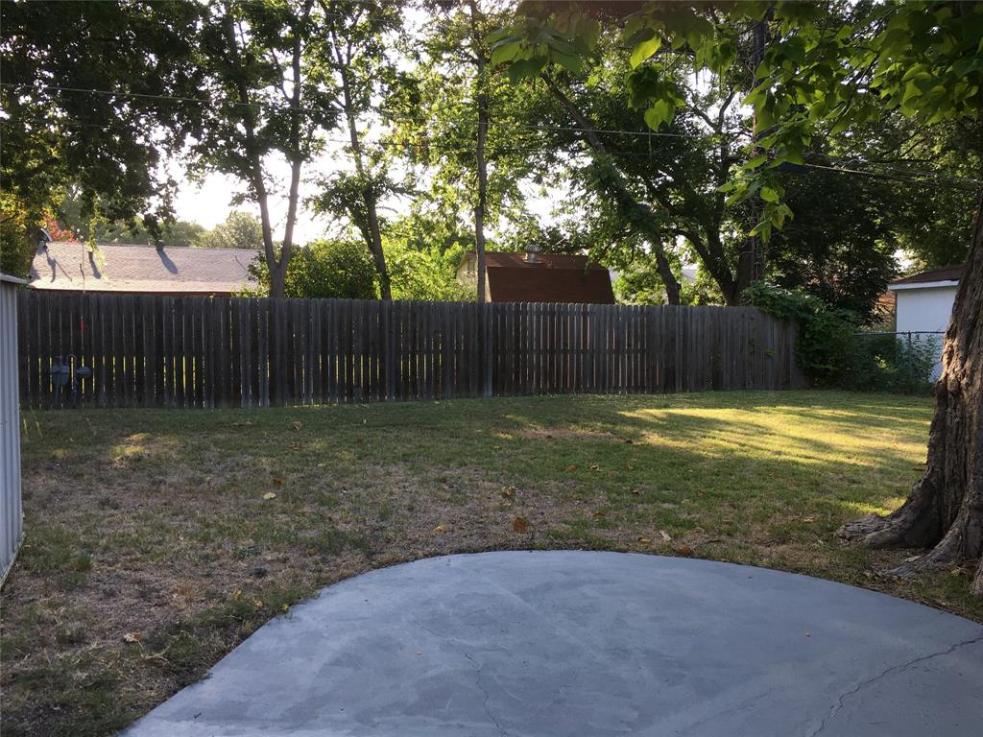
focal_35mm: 29
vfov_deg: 48.2
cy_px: 368
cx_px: 492
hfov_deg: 61.7
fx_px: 824
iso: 25
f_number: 2.2
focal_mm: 4.15
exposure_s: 1/212
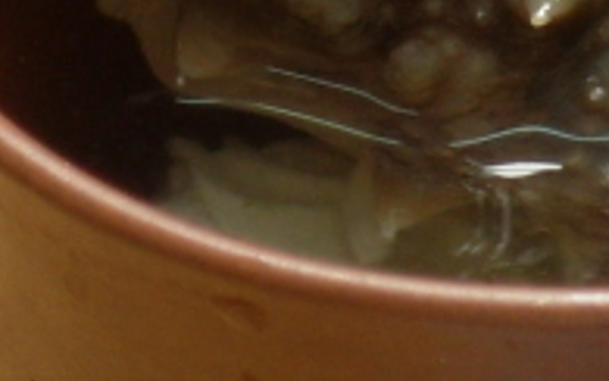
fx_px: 11273
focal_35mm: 679
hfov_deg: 3.1
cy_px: 287
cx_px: 1277
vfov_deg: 1.9
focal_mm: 20.2
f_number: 4.3
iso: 53
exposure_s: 1/11.3
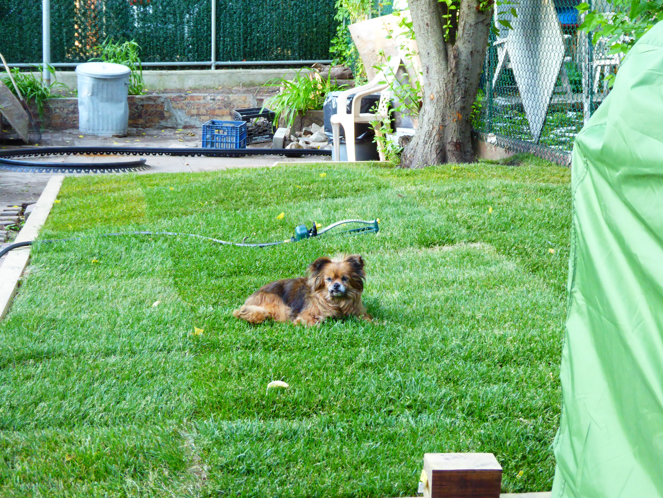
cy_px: 249
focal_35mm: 65
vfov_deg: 22.6
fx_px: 1245
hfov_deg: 29.8
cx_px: 332
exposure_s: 1/50
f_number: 4.4
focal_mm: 11.7
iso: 400
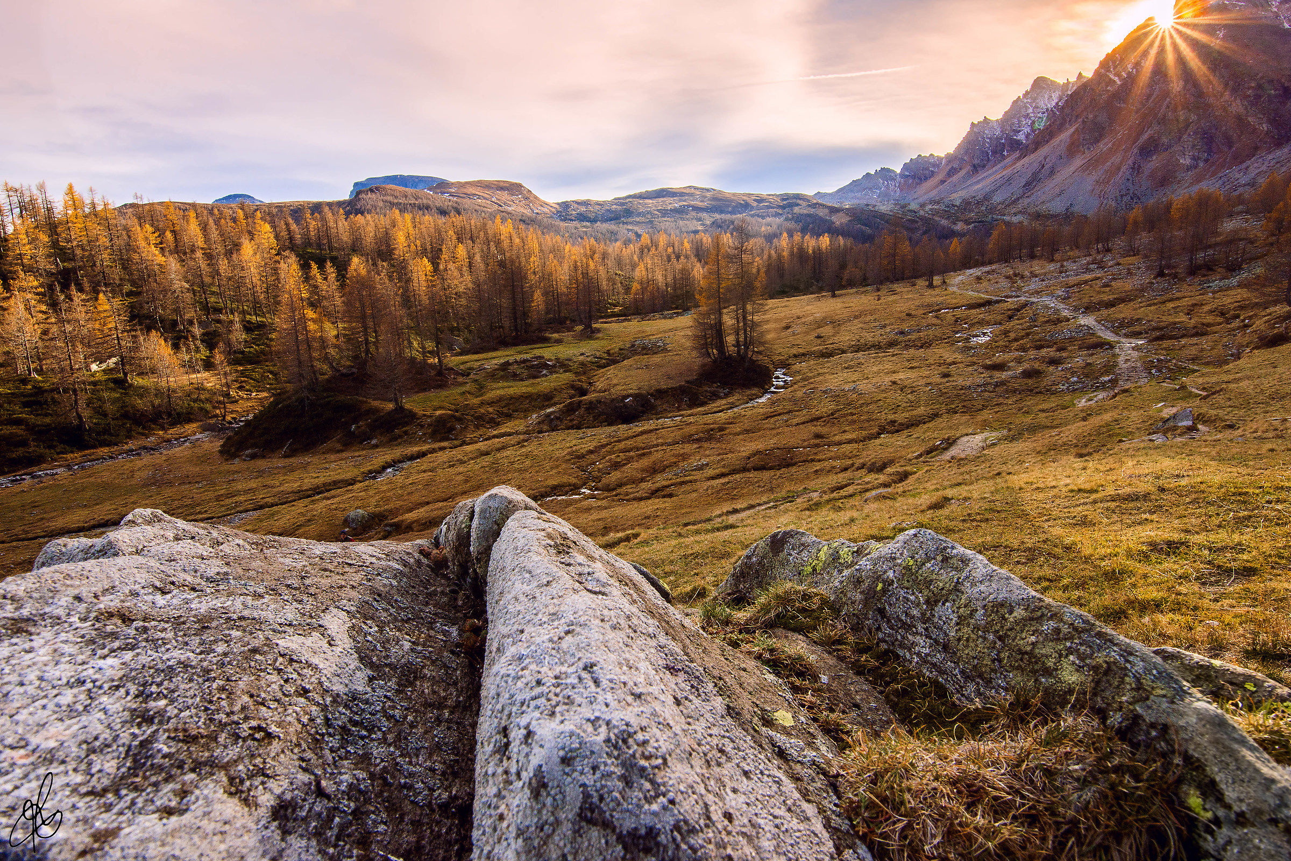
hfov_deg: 81.2
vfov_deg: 59.5
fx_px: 753
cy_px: 430
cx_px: 646
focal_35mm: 21
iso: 100
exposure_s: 1/160
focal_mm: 14
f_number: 18
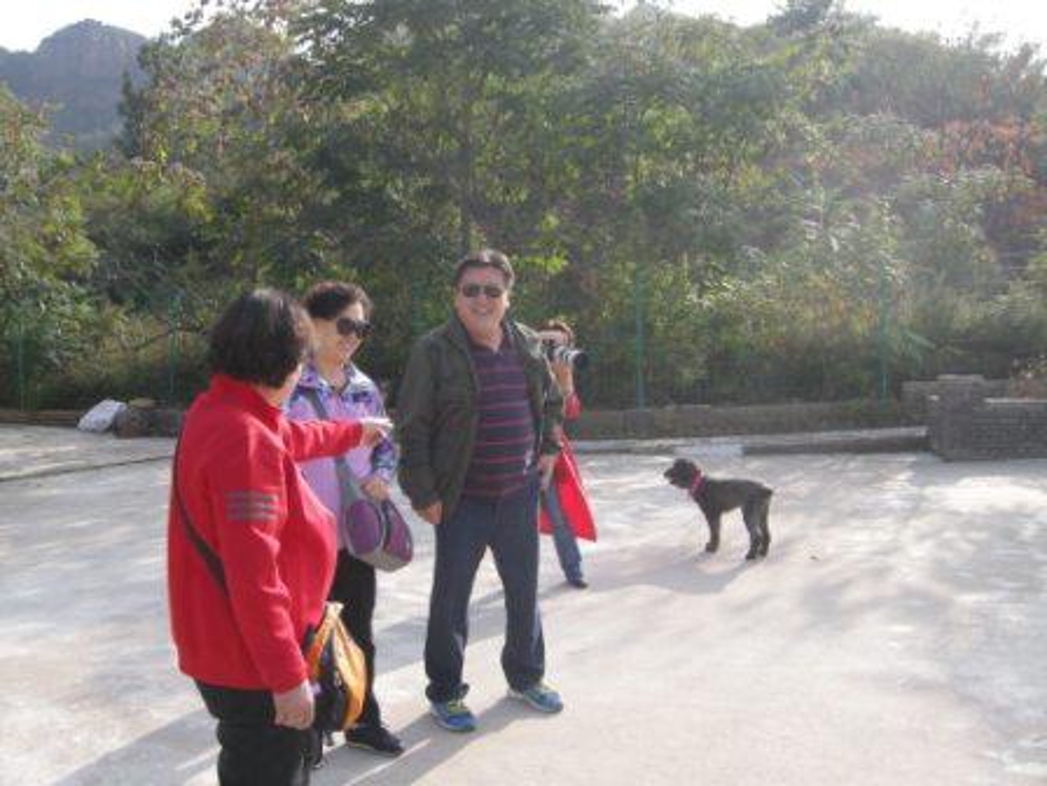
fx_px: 1059
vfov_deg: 40.7
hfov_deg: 52.6
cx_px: 524
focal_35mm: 35
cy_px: 393
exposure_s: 1/148
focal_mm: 7.5
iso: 64
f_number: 4.3
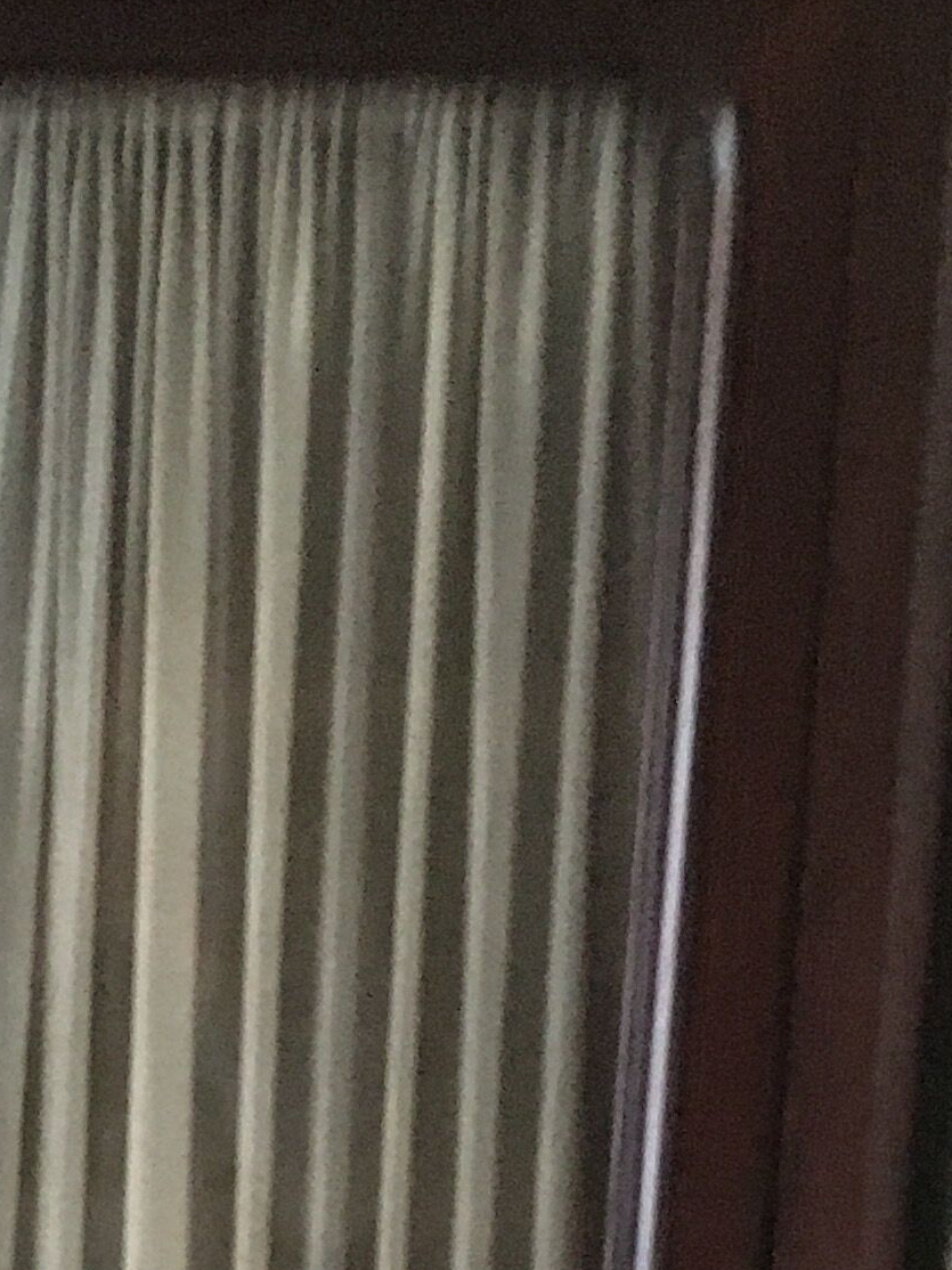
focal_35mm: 105
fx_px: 3852
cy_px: 1849
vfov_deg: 17.1
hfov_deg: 13.6
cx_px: -270
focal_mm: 4.15
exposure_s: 1/17
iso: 320
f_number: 2.2
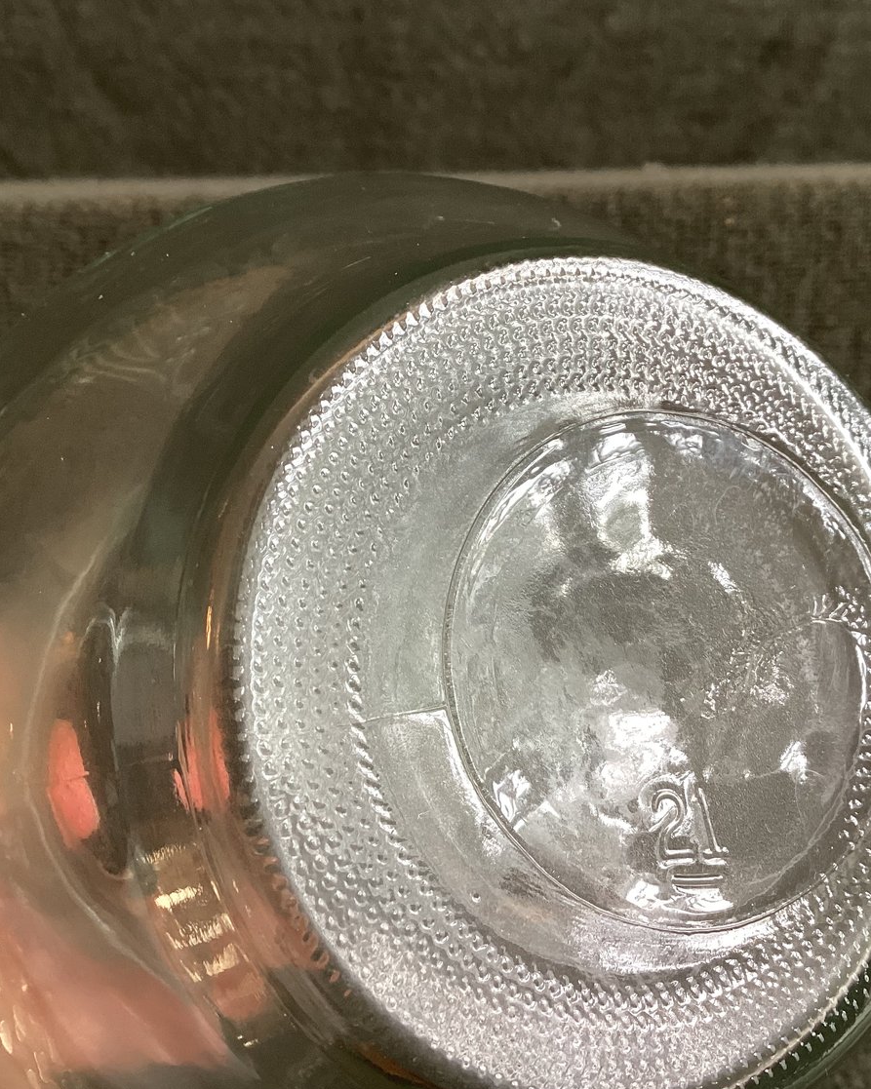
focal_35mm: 41
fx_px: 1322
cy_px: 545
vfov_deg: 44.8
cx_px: 408
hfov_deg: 36.5
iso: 80
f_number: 2.4
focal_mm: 3.3
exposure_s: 1/50
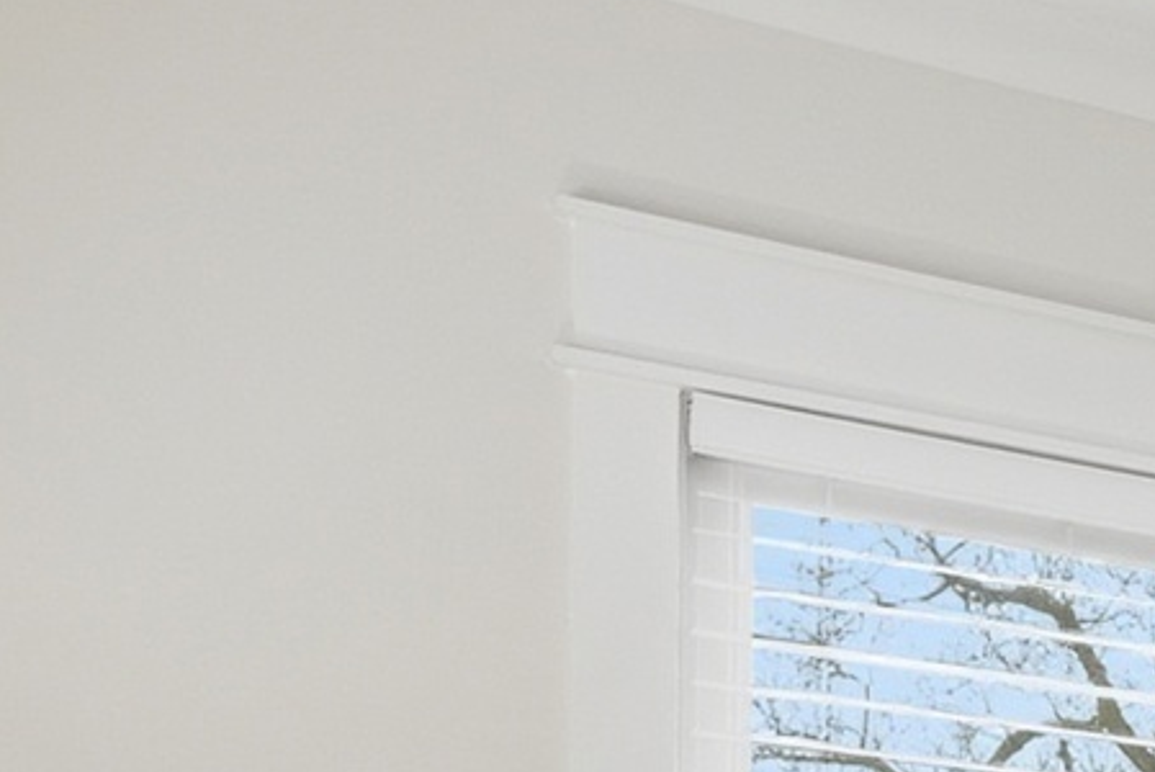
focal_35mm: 89
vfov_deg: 13.7
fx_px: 2857
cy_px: 1414
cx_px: 3089
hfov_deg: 13.1
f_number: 9
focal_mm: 16
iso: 250
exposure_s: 1/60
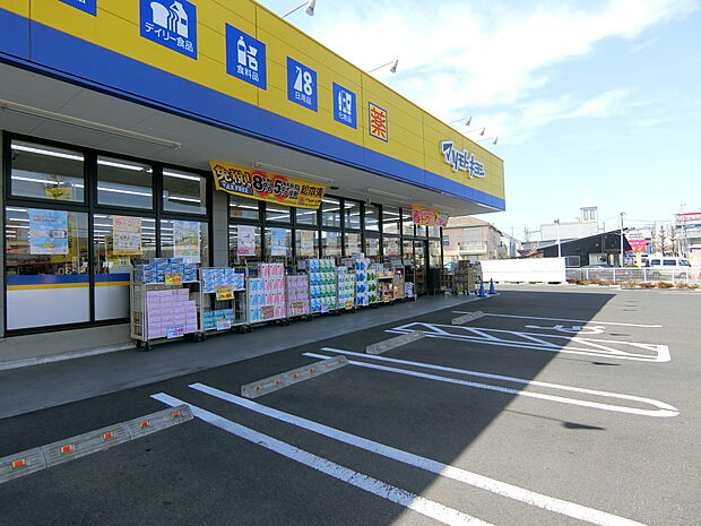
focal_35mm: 19
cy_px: 263
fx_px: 385
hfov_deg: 84.7
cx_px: 350
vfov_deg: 68.7
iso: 80
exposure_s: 1/125
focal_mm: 4.06
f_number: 6.9
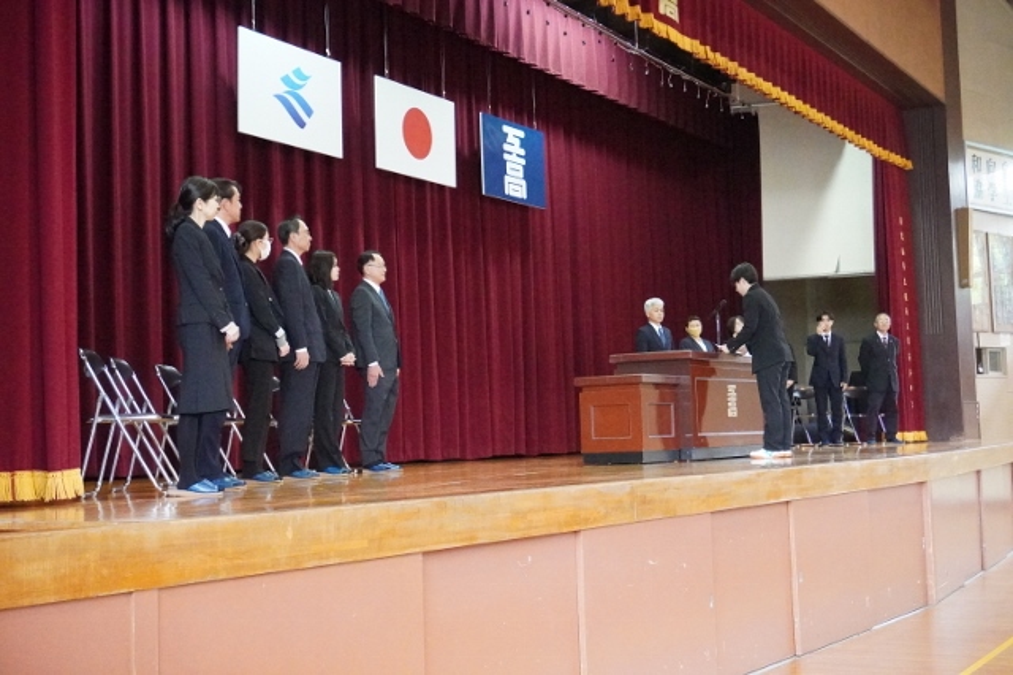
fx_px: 1350
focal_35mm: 48
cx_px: 506
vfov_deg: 28.0
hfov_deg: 41.1
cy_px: 338
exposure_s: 1/320
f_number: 5.6
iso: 20000
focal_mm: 32
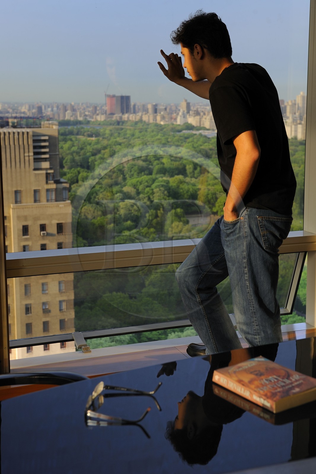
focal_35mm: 52
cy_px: 237
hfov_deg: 26.0
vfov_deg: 38.2
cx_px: 158
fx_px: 685
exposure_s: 1/100
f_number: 5.6
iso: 200
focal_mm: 52
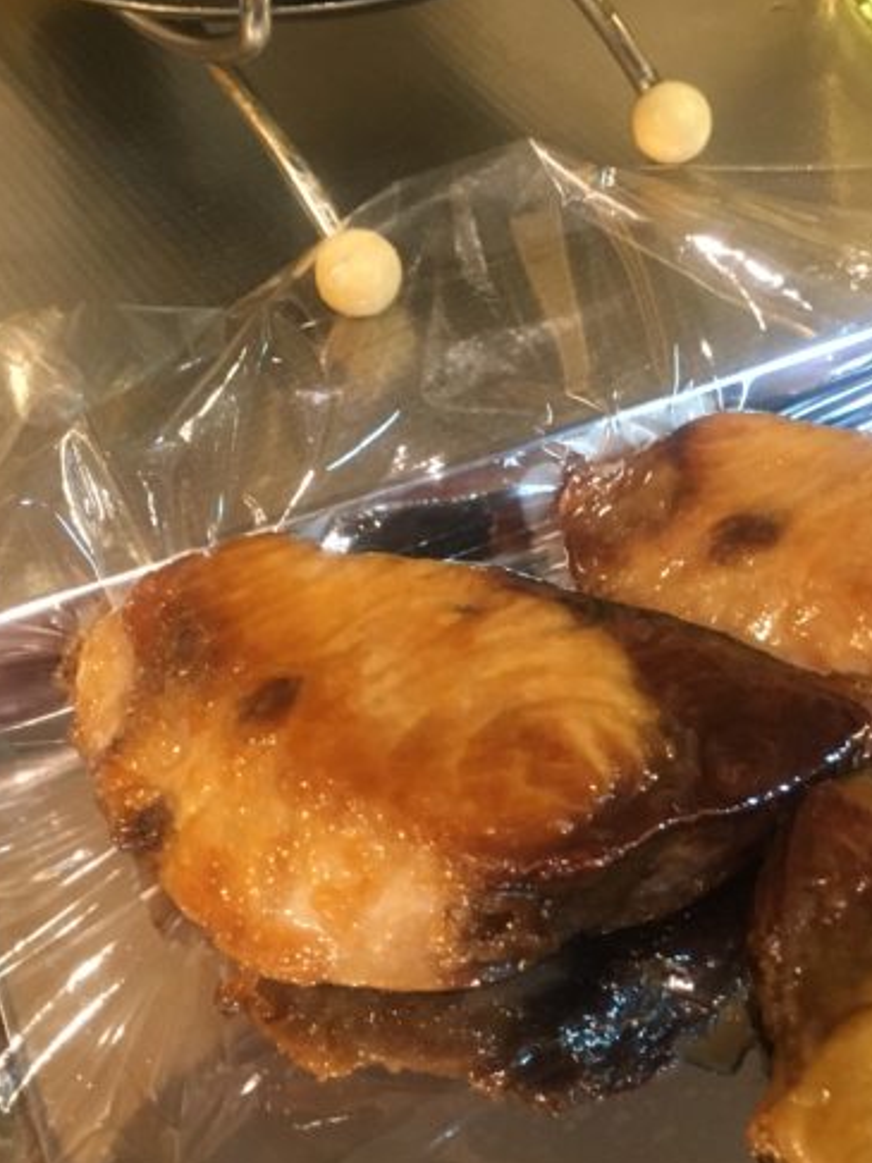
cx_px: 774
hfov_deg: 23.4
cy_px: 719
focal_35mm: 61
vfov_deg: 31.6
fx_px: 2050
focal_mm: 4.15
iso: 200
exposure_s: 1/24
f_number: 2.2
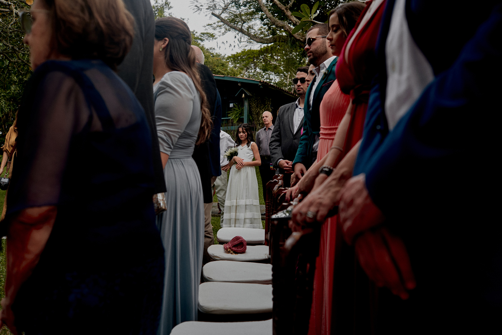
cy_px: 168
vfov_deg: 37.9
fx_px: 488
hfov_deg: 54.4
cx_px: 251
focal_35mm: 35
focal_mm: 35
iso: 100
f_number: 4
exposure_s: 1/160
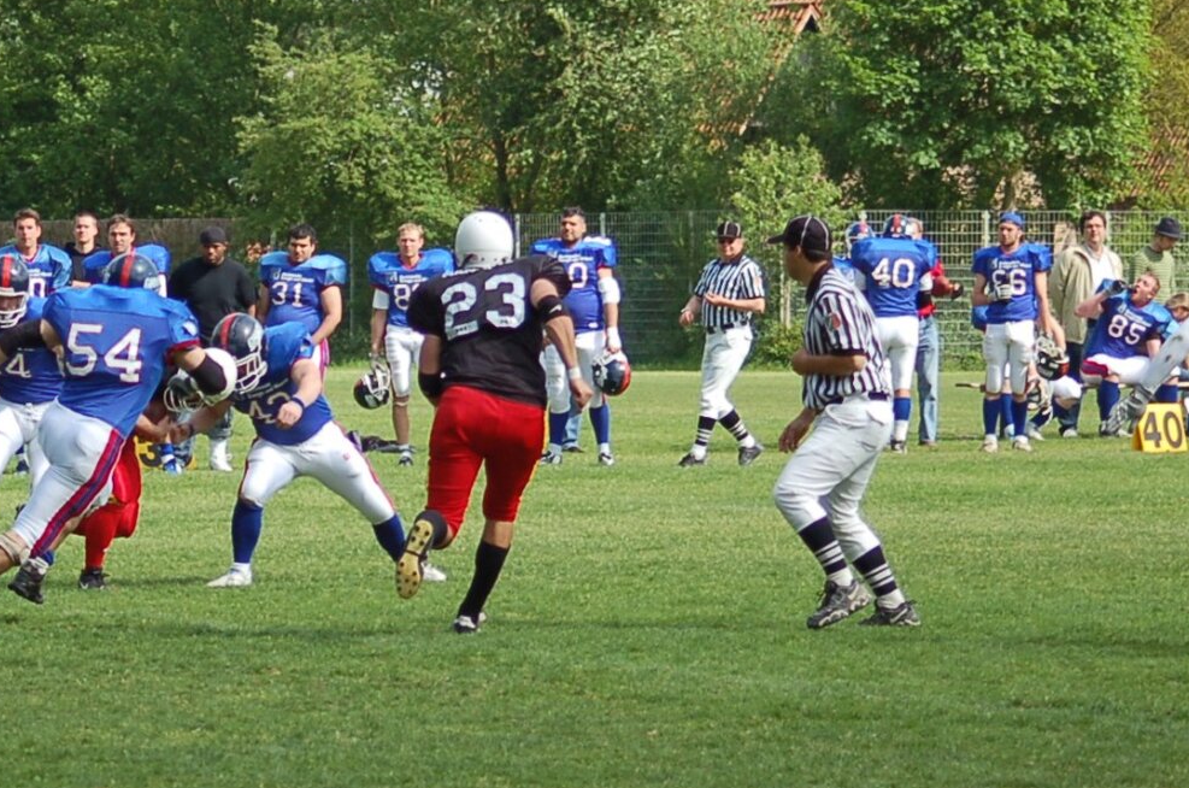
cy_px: 239
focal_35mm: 234
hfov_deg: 8.8
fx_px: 7713
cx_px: 192
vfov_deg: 5.8
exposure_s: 1/1000
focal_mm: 70
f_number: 4
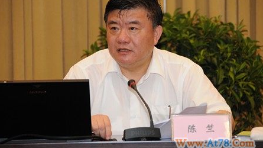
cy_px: 62
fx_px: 1652
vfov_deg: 5.1
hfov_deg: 9.1
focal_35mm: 237
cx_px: 131
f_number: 5.6
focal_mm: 150
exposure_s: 1/60
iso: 640
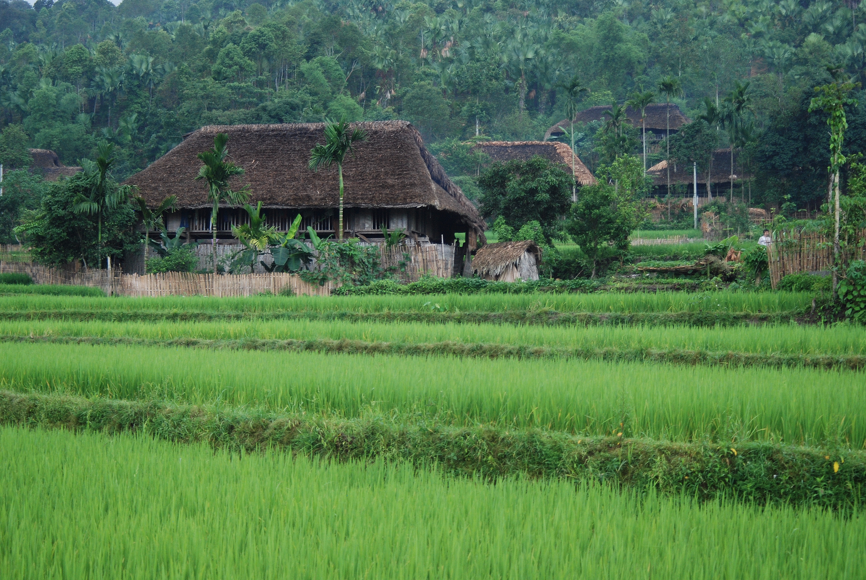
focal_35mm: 63
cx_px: 433
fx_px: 1517
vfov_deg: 21.6
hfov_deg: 31.9
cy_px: 290
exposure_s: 1/25
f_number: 4.2
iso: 400
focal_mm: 42
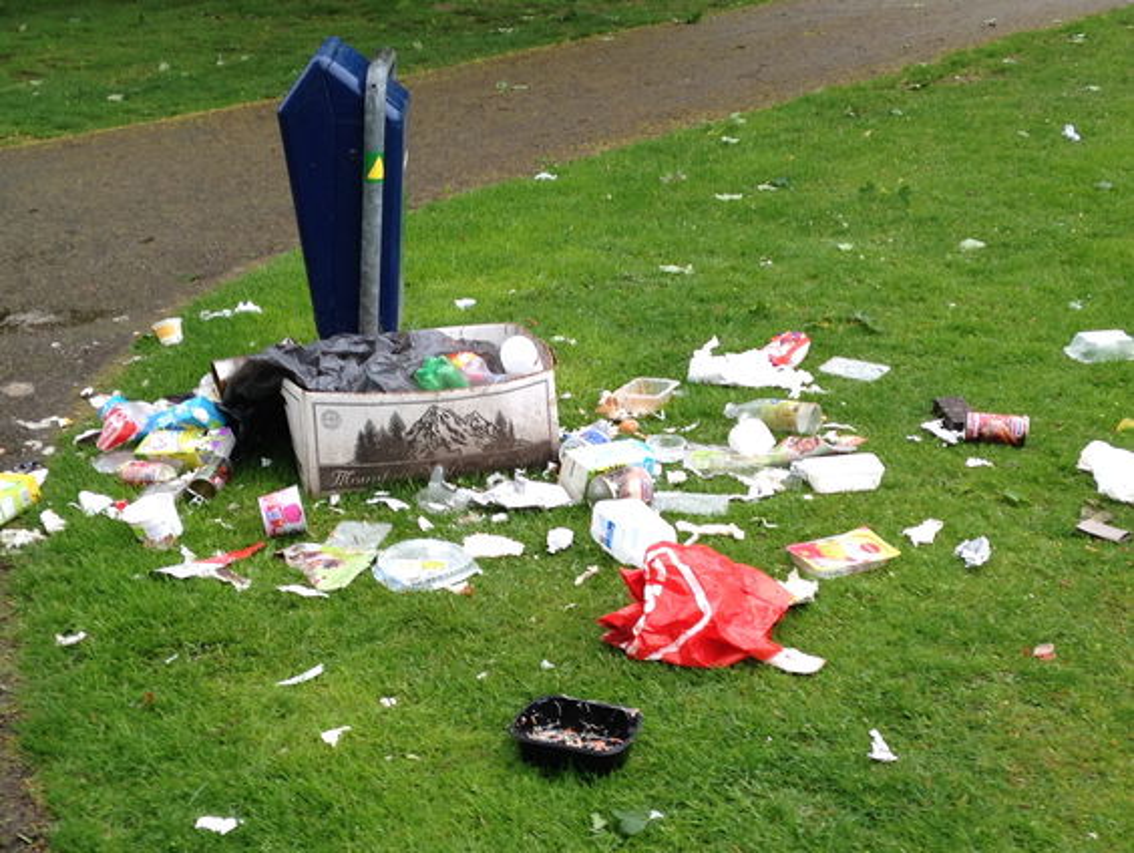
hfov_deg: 55.3
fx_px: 1082
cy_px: 426
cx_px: 567
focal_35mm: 33
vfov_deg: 43.0
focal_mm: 4.12
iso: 50
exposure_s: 1/125
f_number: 2.4
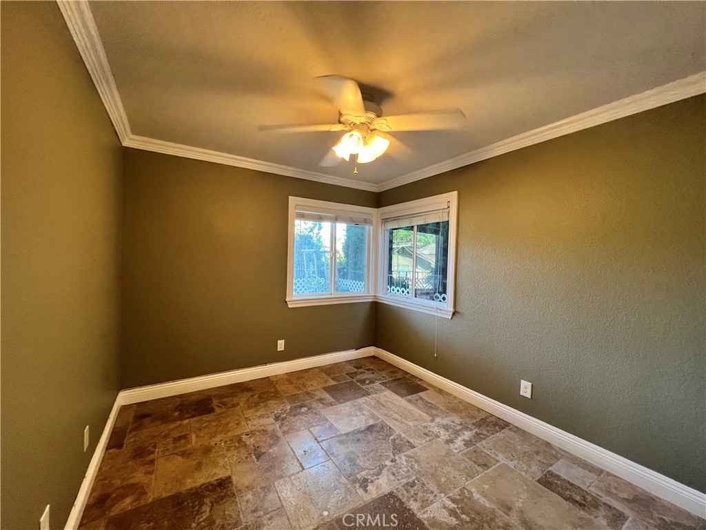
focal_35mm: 13
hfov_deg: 106.2
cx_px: 353
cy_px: 265
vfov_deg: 89.9
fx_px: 265
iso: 160
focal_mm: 1.57
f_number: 1.8
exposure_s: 1/60
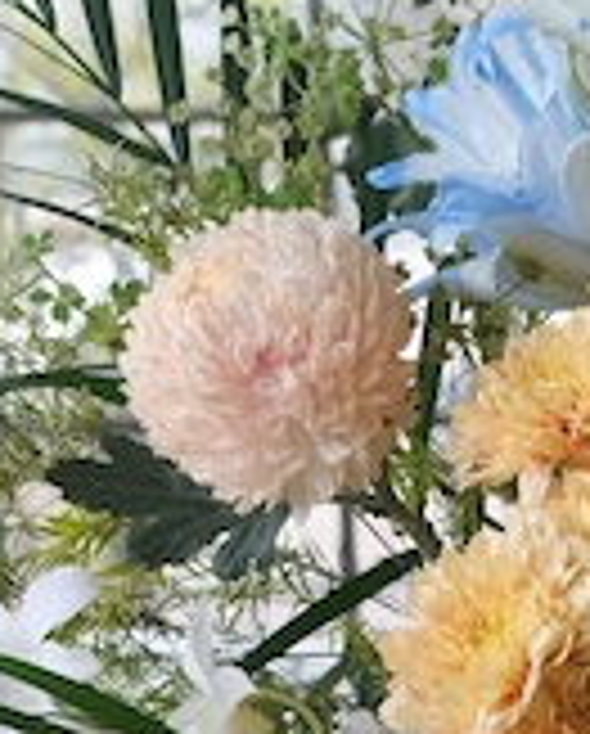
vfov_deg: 11.5
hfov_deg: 9.2
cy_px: 1171
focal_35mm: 159
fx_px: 3461
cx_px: 1133
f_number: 3.6
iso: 320
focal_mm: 18
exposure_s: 1/170
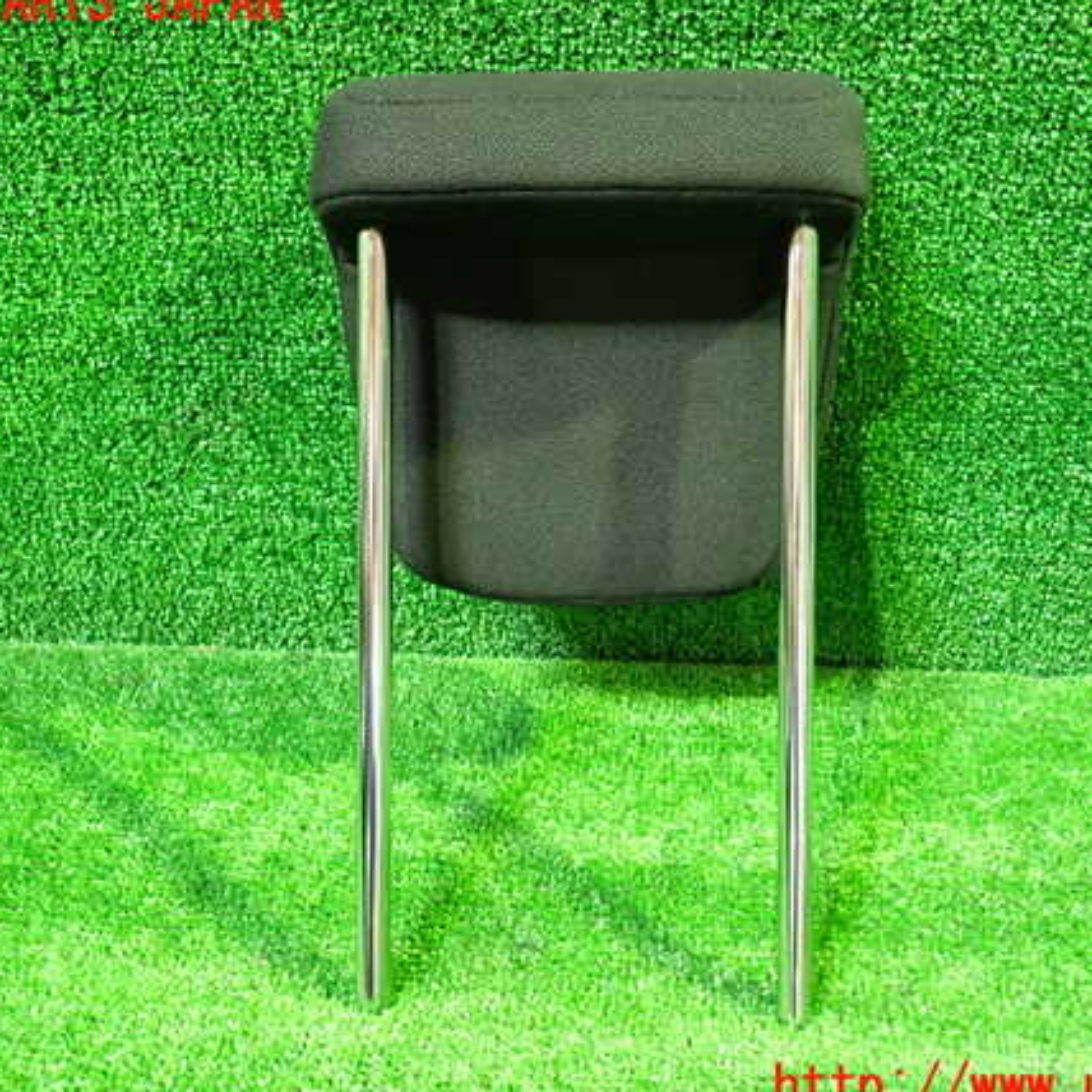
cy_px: 546
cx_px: 584
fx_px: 1106
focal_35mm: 31
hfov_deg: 52.5
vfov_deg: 52.5
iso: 800
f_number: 2
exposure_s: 1/20
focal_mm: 4.5
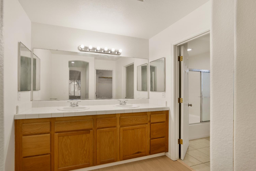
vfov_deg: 77.3
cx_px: 128
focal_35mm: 15
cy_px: 86
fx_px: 107
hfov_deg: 100.4
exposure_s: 1/4
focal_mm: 15
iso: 500
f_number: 7.1
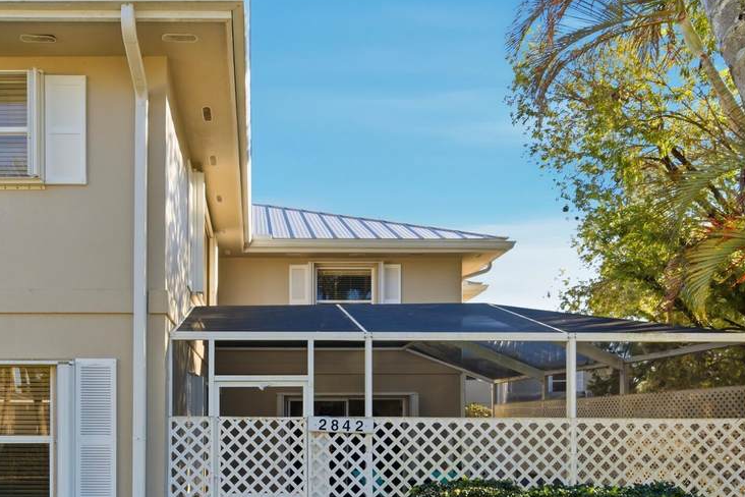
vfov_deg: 43.5
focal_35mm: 28
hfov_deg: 63.9
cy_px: 421
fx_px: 579
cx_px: 251
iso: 100
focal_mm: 16
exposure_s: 1/640
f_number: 10
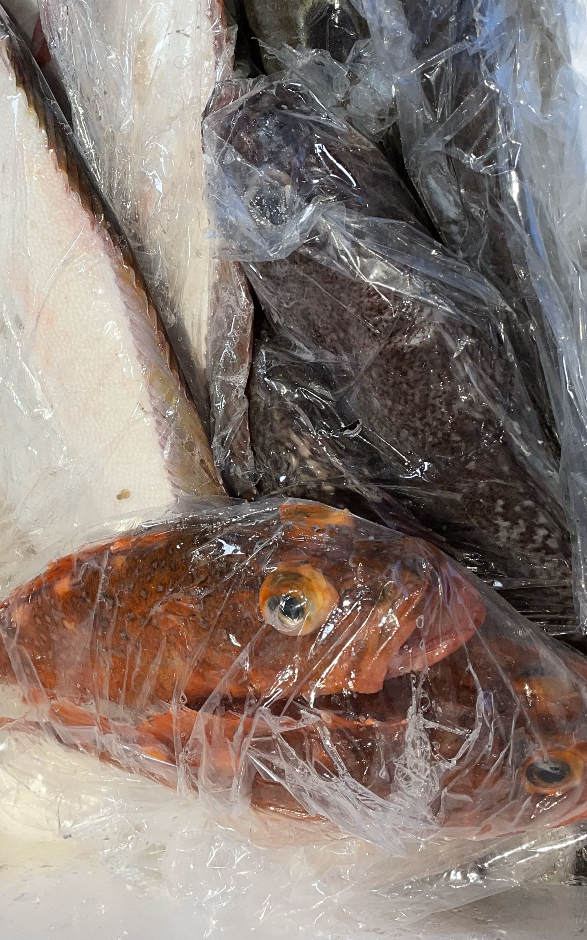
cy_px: 377
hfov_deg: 27.1
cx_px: 65
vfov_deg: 43.3
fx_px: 1177
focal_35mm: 46
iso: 40
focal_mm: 4.2
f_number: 1.6
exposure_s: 1/100
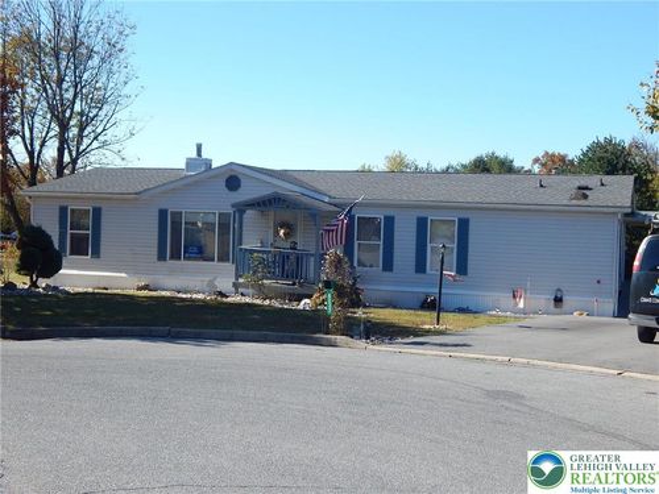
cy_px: 247
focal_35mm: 54
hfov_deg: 35.5
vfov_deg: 27.0
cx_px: 330
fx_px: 1028
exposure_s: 1/640
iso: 125
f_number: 3.8
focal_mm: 9.7
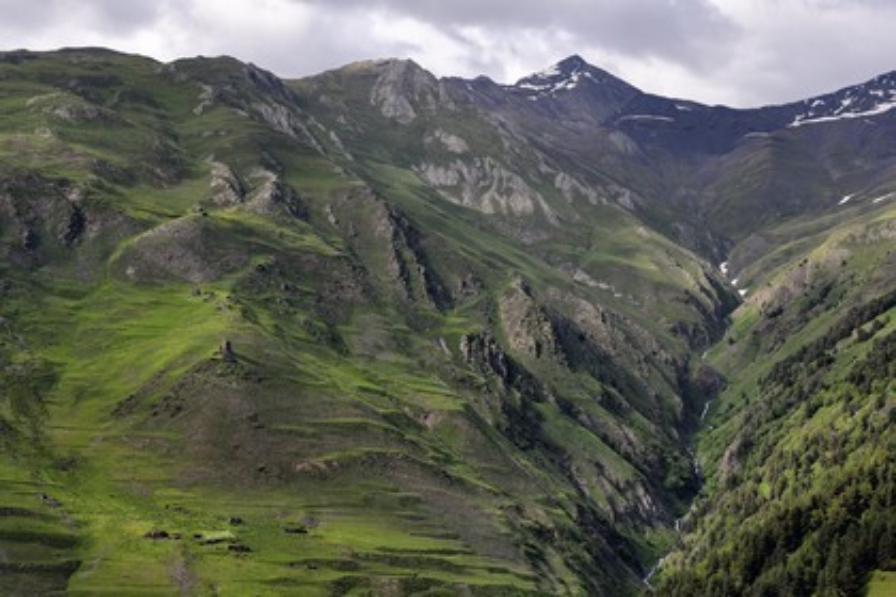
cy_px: 298
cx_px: 448
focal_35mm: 70
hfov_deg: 28.8
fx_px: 1742
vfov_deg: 19.5
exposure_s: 1/1000
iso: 800
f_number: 11
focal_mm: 70
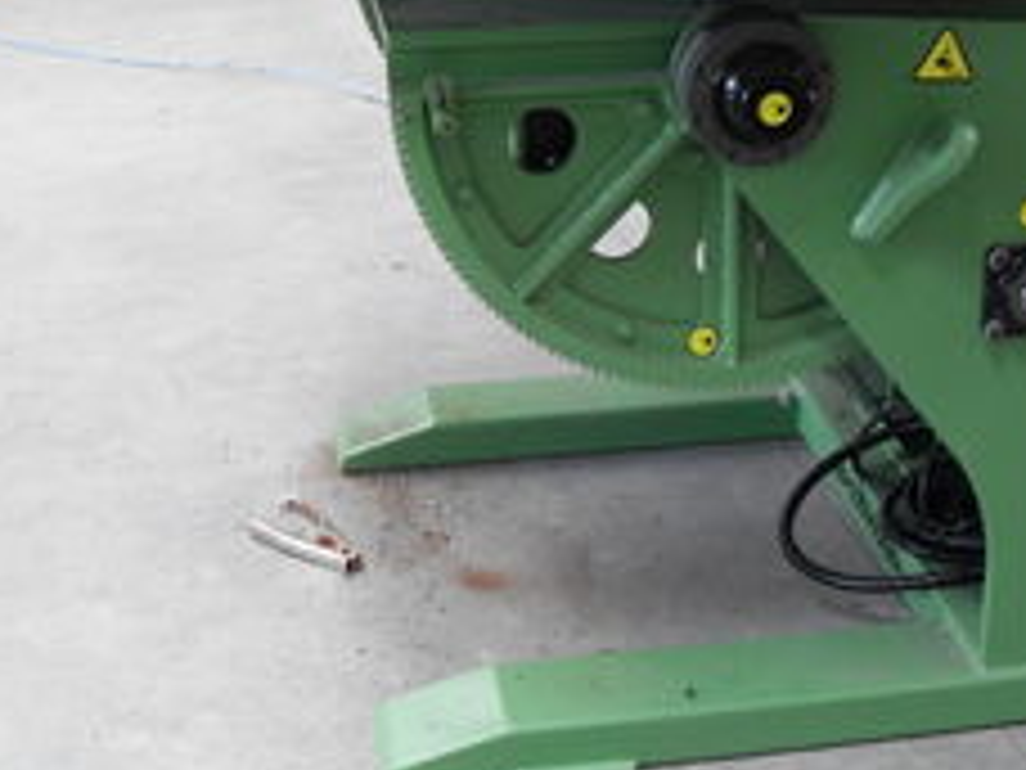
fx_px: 1927
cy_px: 131
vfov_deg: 22.2
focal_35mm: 65
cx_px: 698
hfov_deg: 29.6
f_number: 2.8
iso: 200
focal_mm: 6.3
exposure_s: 1/10
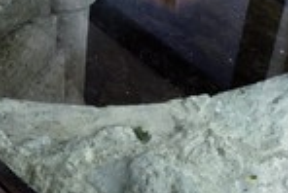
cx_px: -45
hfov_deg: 21.6
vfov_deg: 15.2
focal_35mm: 88
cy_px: -19
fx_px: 705
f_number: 5.6
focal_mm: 31
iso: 800
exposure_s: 1/15
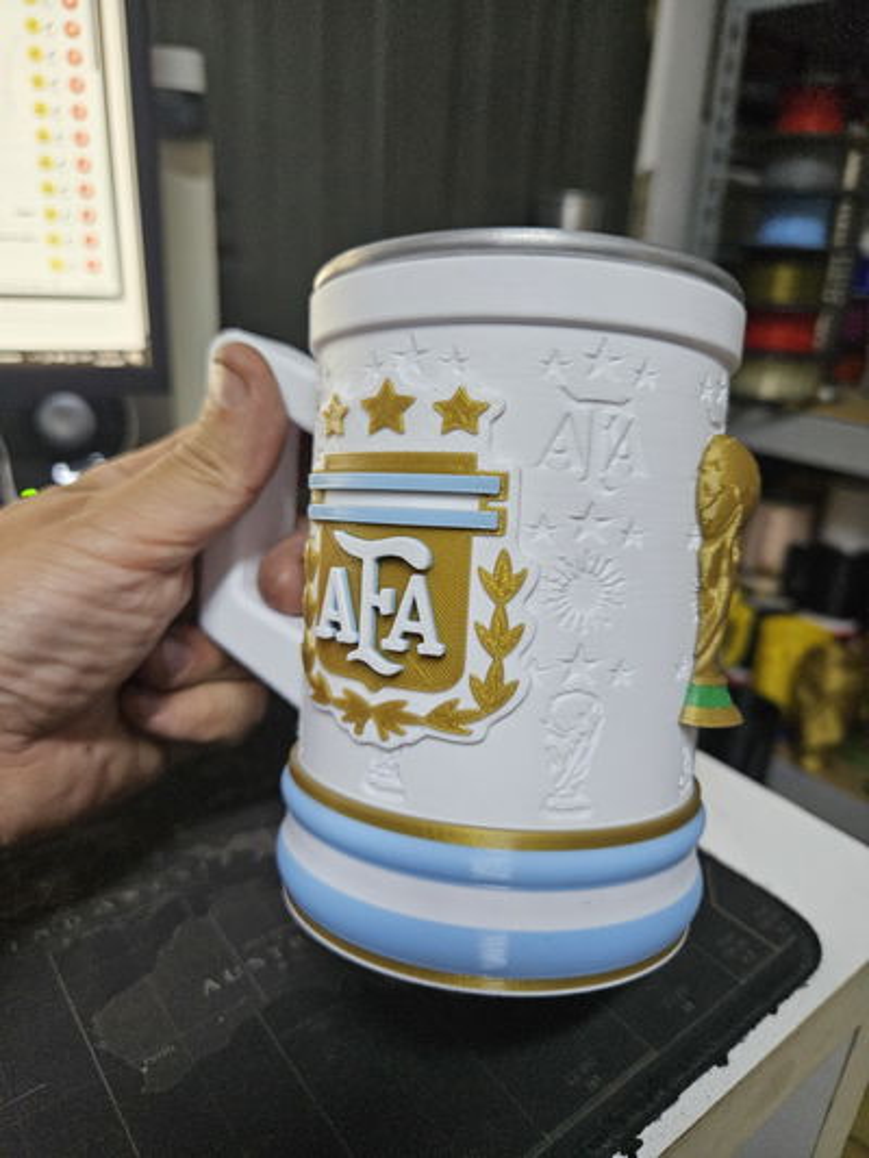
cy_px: 579
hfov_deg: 58.9
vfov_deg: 73.9
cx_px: 434
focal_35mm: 23
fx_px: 770
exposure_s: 1/100
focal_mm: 5.4
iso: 640
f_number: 1.8
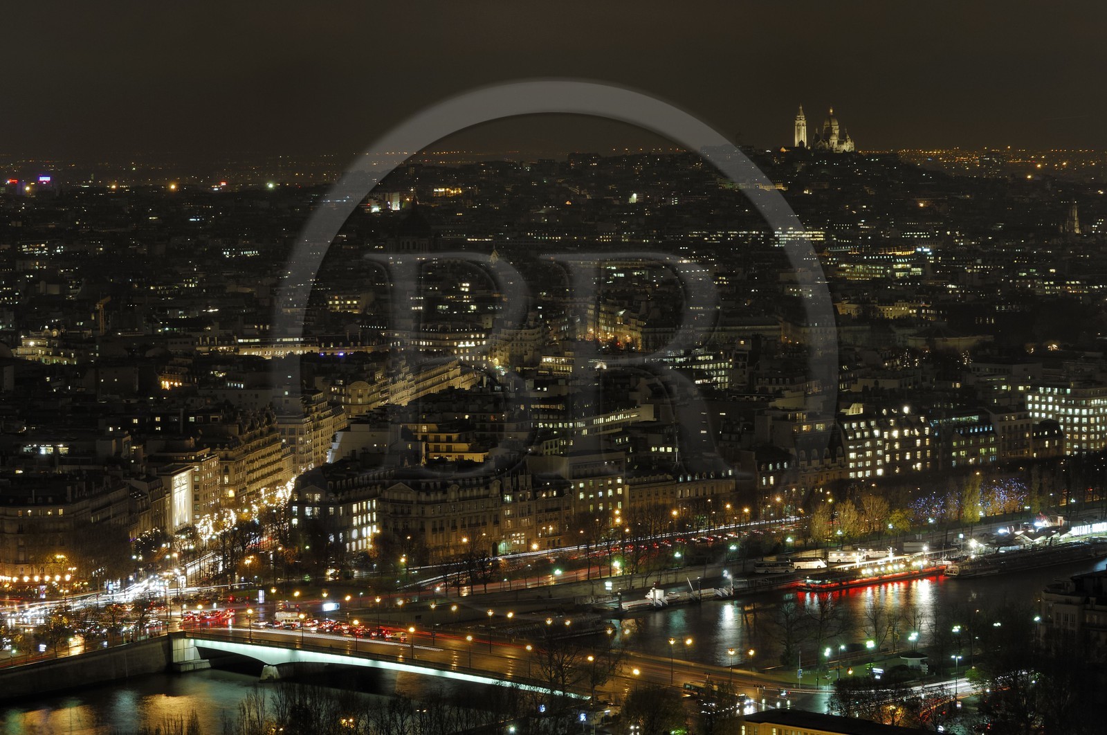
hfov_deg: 19.5
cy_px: 368
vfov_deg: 13.0
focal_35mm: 105
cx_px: 554
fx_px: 3224
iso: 100
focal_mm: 70
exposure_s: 7.1
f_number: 10
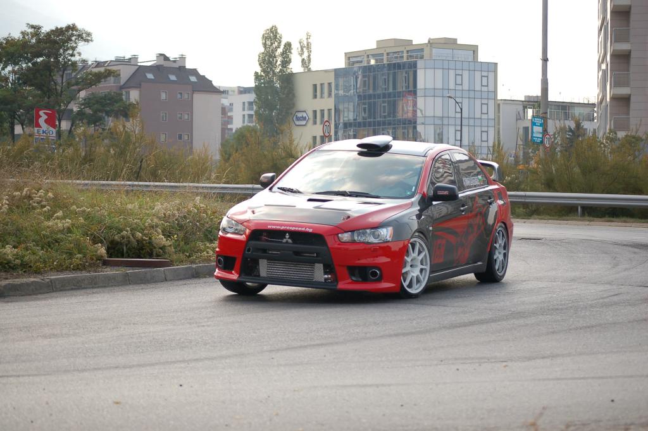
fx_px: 1888
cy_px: 216
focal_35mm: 105
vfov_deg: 13.0
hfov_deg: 19.5
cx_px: 324
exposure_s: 1/1000
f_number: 4.2
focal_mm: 70
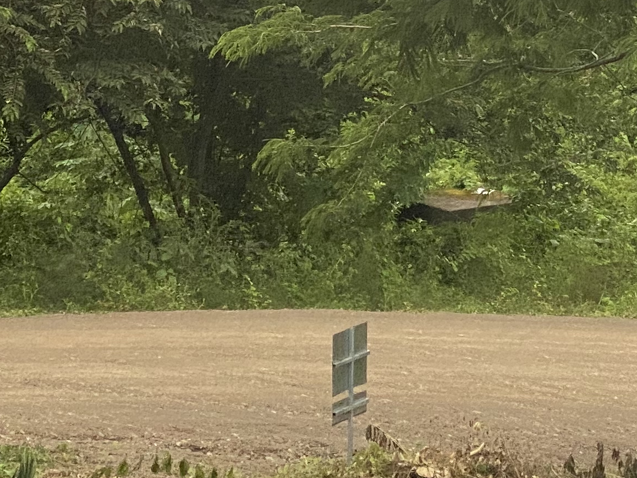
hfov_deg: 10.9
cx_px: 410
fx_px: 3331
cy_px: -184
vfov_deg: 8.1
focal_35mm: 181
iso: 64
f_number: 2
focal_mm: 6
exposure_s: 1/122
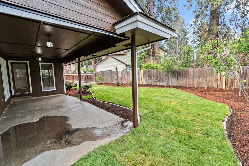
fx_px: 104
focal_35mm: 15
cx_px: 124
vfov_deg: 77.3
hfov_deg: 100.4
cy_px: 83
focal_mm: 10
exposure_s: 1/80
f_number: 5.6
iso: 100
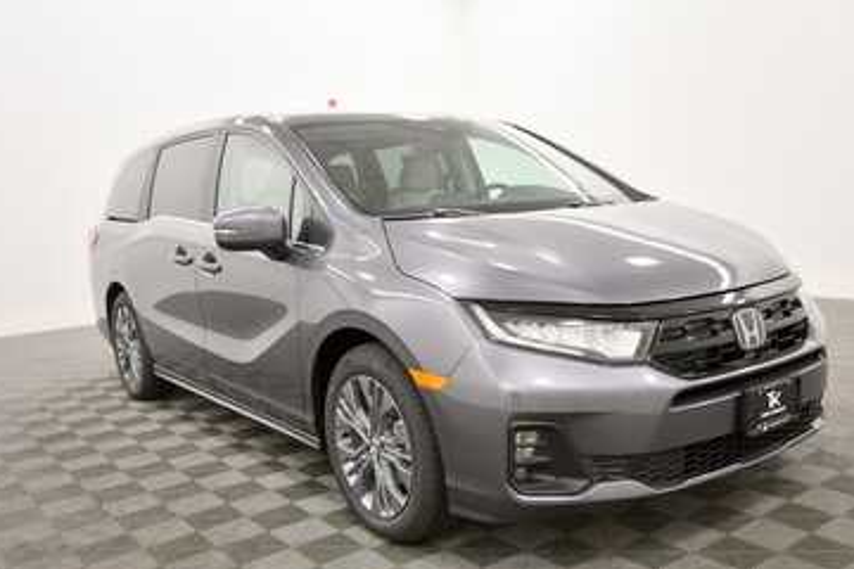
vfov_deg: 43.5
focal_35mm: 30
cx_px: 460
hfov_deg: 61.9
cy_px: 314
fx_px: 712
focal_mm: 18
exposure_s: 1/125
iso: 1400
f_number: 5.3
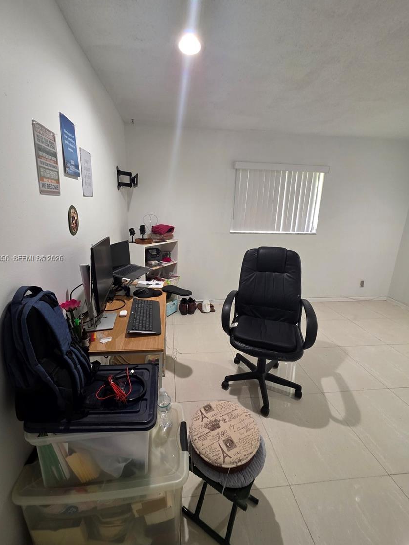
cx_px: 192
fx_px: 220
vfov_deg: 102.0
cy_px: 259
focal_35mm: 14
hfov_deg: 85.6
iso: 200
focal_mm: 2.2
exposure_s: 1/60
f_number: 1.9
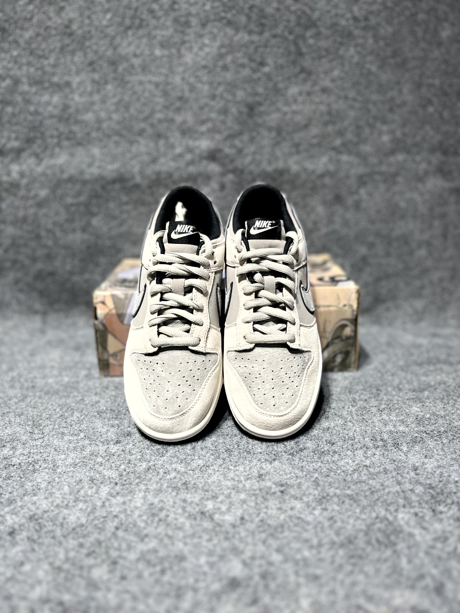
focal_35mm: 26
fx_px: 461
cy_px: 306
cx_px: 230
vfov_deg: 67.3
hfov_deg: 53.1
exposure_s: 1/109
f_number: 1.6
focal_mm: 5.1
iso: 32
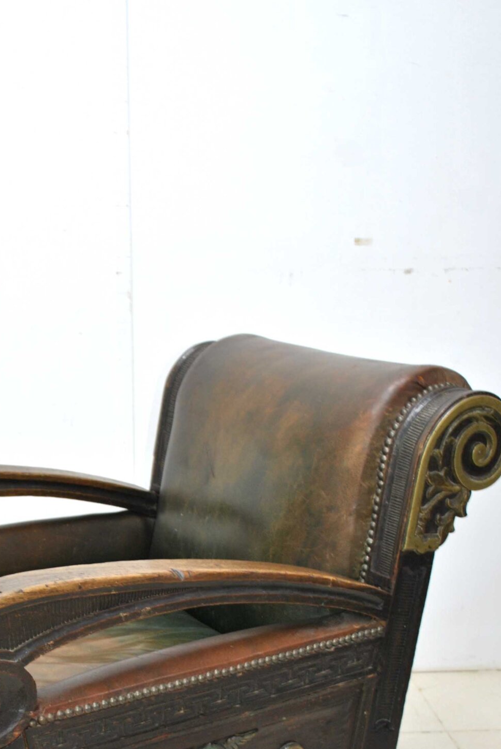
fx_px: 1208
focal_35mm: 58
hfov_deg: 23.1
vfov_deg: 33.7
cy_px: 563
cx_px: 104
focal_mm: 22
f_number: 3.8
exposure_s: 1/10
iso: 200
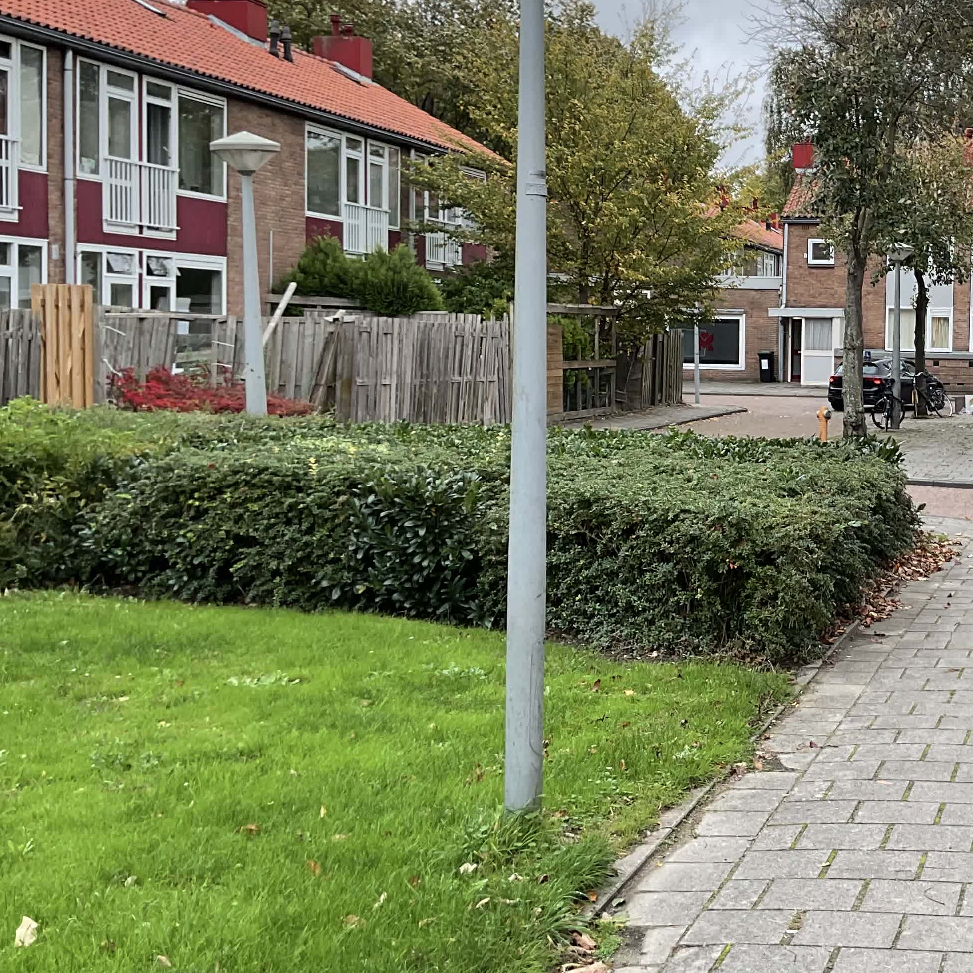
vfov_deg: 32.1
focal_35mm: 53
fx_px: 1685
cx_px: 942
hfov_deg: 30.3
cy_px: 407
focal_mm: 3
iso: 16
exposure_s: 1/176
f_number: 1.8
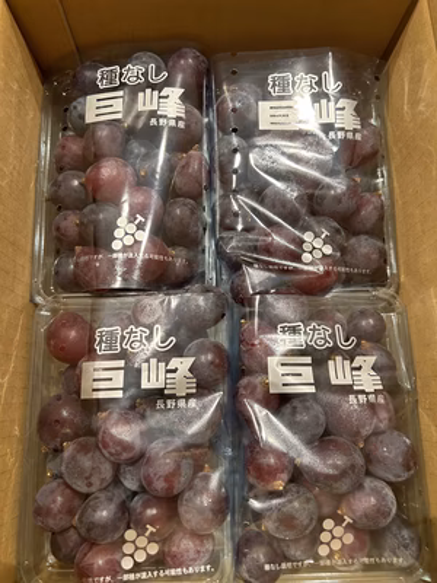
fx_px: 438
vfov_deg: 67.3
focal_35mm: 26
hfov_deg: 53.1
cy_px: 292
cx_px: 218
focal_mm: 5.7
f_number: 1.5
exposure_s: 1/60
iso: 200
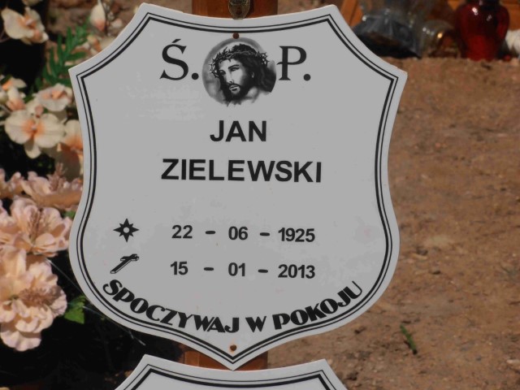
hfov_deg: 10.0
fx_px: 2974
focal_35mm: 198
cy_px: 195
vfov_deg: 7.5
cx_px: 260
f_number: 15
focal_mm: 35.05
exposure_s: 1/320
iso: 80
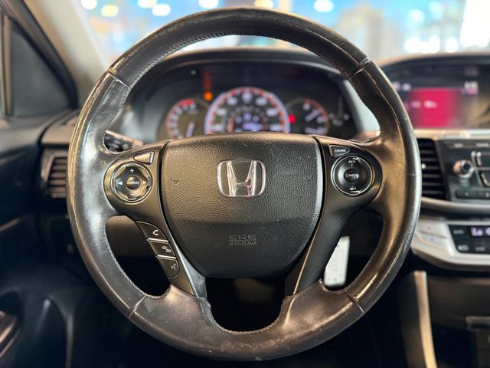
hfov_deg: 71.6
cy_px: 184
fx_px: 340
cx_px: 245
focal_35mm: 24
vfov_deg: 56.8
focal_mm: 6.76
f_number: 1.78
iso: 800
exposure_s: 1/60
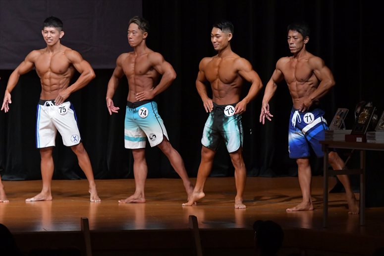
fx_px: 2559
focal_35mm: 240
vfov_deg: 5.7
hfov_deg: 8.6
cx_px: 192
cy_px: 128
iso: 5000
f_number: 5.6
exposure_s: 1/400
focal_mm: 160
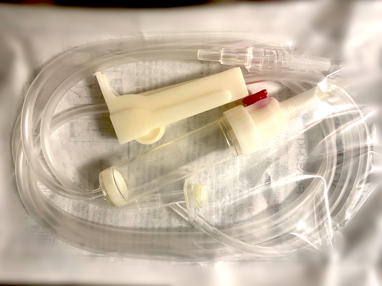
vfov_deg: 53.1
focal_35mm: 26
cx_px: 191
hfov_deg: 67.3
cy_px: 143
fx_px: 287
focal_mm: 4.25
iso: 100
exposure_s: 1/50
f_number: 1.8
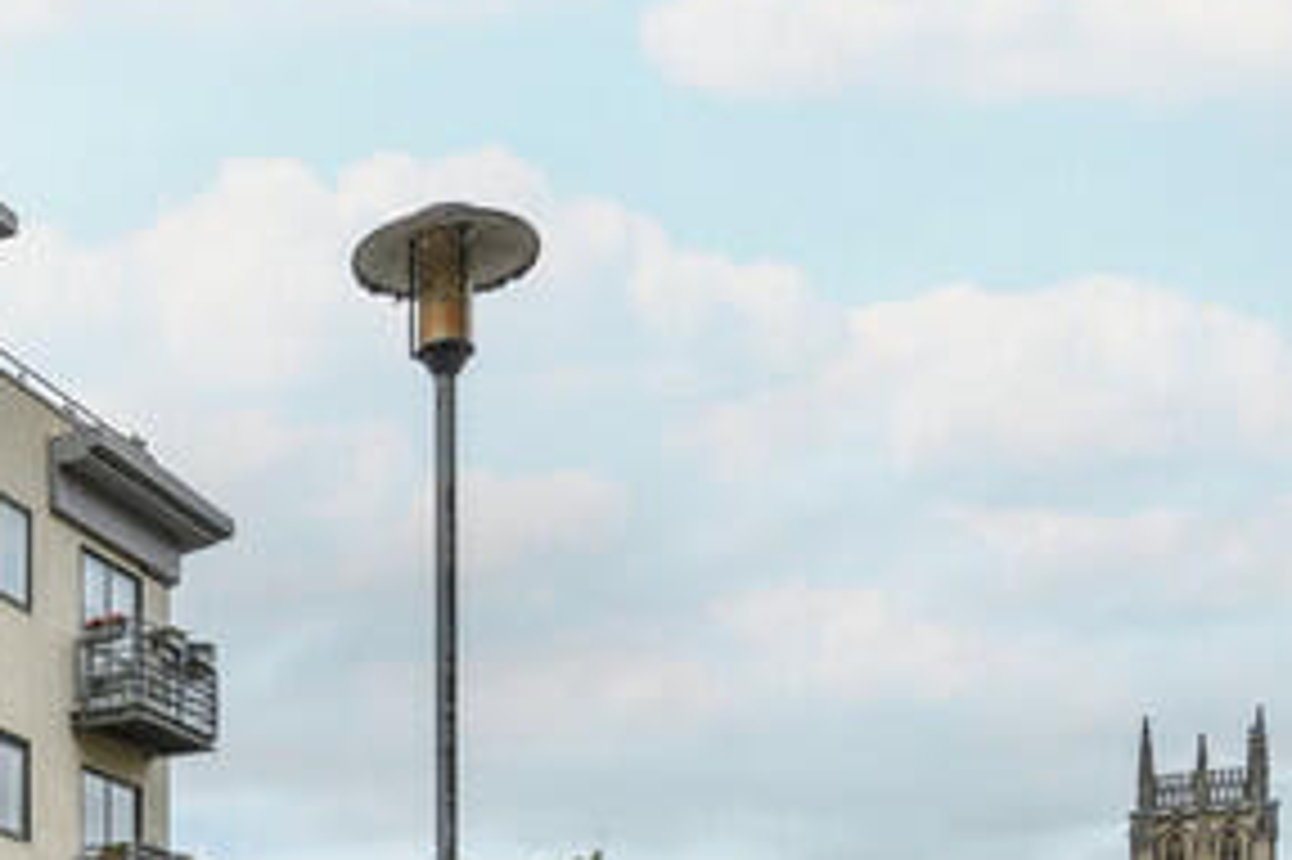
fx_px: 2044
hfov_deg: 32.4
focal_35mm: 57
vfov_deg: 20.8
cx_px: 14
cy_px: 1222
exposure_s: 1/640
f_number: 8
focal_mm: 16
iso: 320
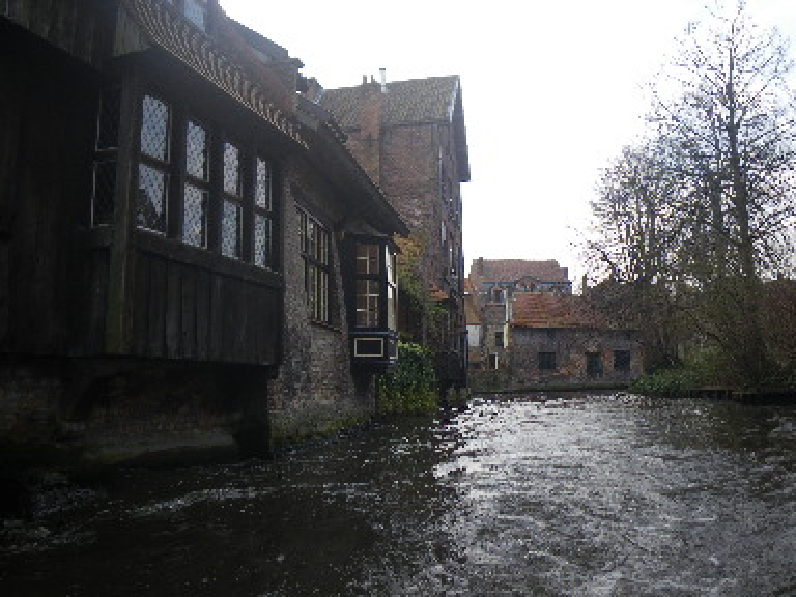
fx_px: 644
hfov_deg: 63.4
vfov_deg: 49.7
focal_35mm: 28
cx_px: 398
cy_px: 298
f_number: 3.5
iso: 50
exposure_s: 1/200
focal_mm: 5
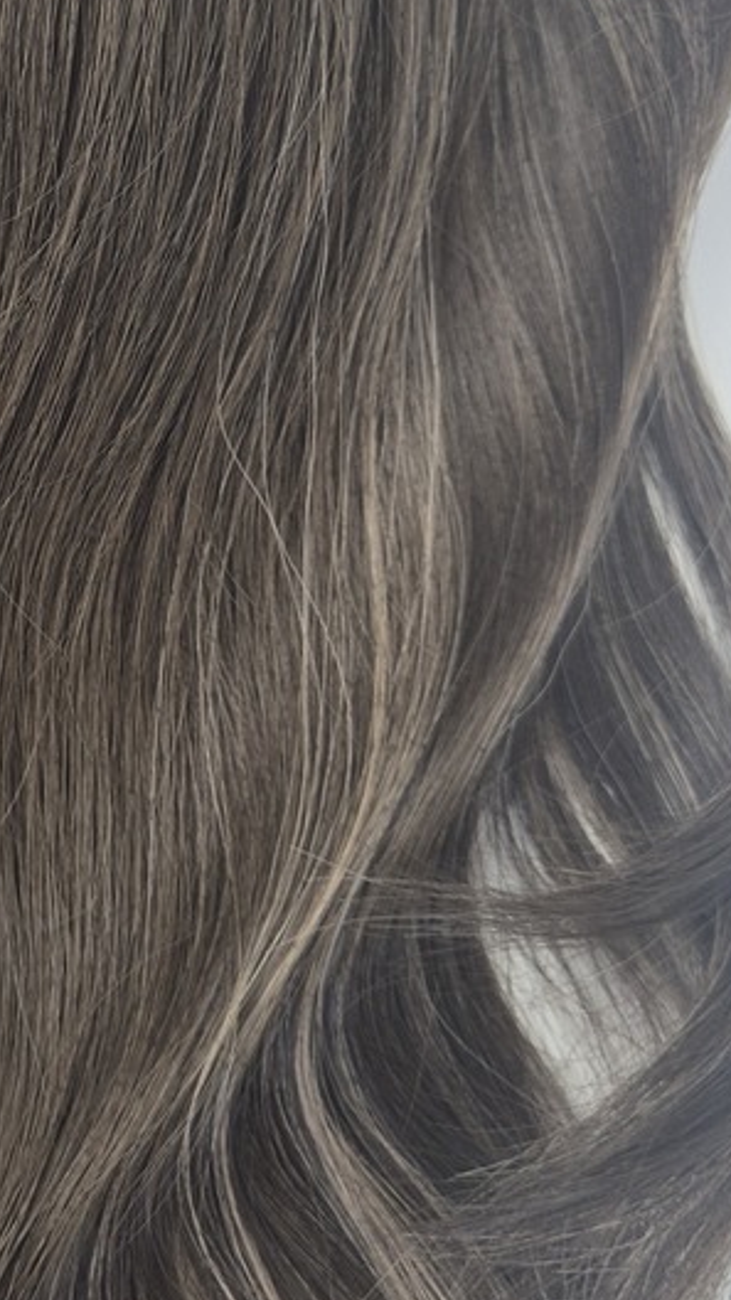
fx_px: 1964
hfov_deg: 20.1
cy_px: 465
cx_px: -74
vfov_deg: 36.3
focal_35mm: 57
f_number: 1.8
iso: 50
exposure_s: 1/100
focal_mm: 5.4
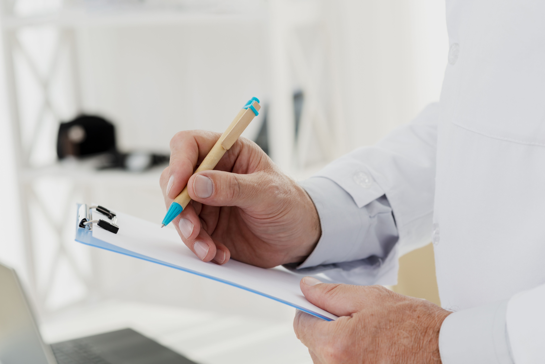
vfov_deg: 16.1
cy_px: 182
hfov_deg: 23.9
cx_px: 272
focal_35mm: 85
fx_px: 1287
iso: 125
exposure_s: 1/160
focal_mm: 85
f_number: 6.3
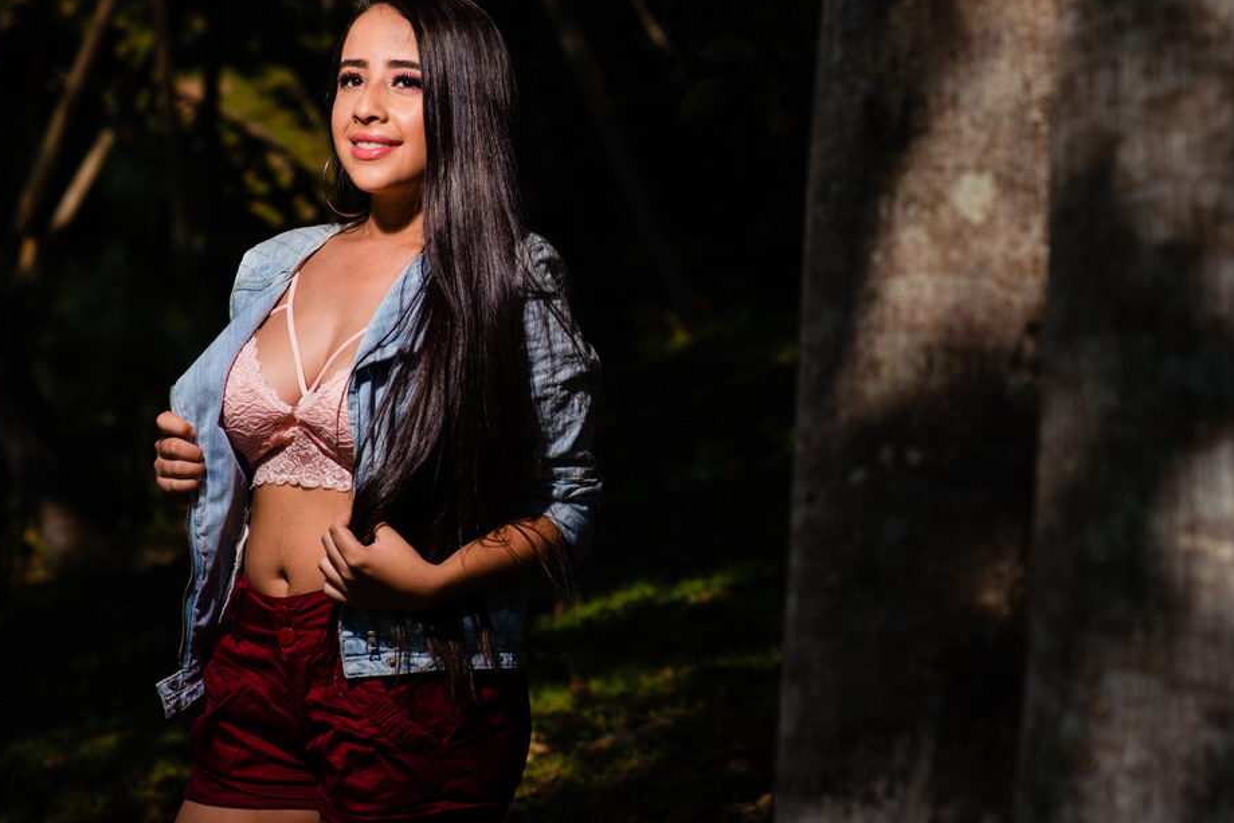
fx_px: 3805
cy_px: 352
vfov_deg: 12.3
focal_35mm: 111
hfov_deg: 18.4
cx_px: 767
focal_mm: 85
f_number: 5
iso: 100
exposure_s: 1/1250
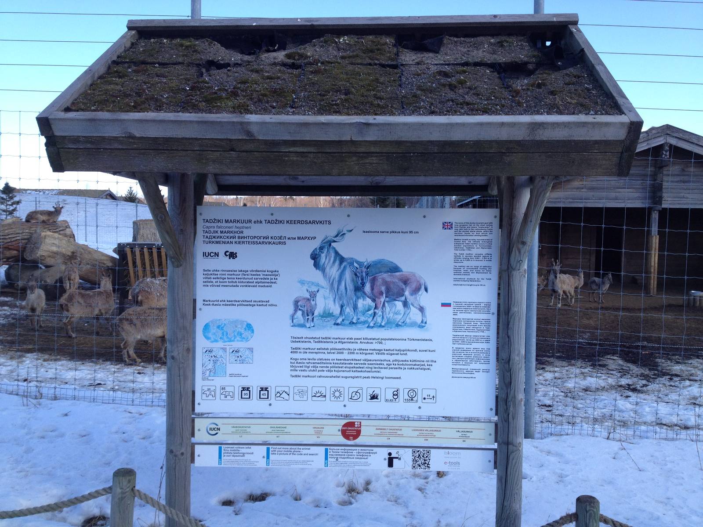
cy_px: 264
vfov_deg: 40.7
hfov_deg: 52.6
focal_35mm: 35
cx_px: 352
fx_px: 711
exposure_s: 1/726
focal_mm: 4.28
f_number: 2.4
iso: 50
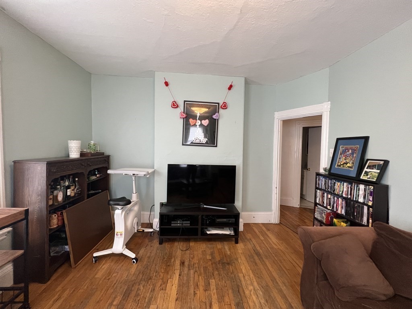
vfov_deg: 89.9
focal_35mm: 13
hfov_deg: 106.2
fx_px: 155
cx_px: 206
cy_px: 154
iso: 250
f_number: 1.8
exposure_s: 1/60
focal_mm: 1.57
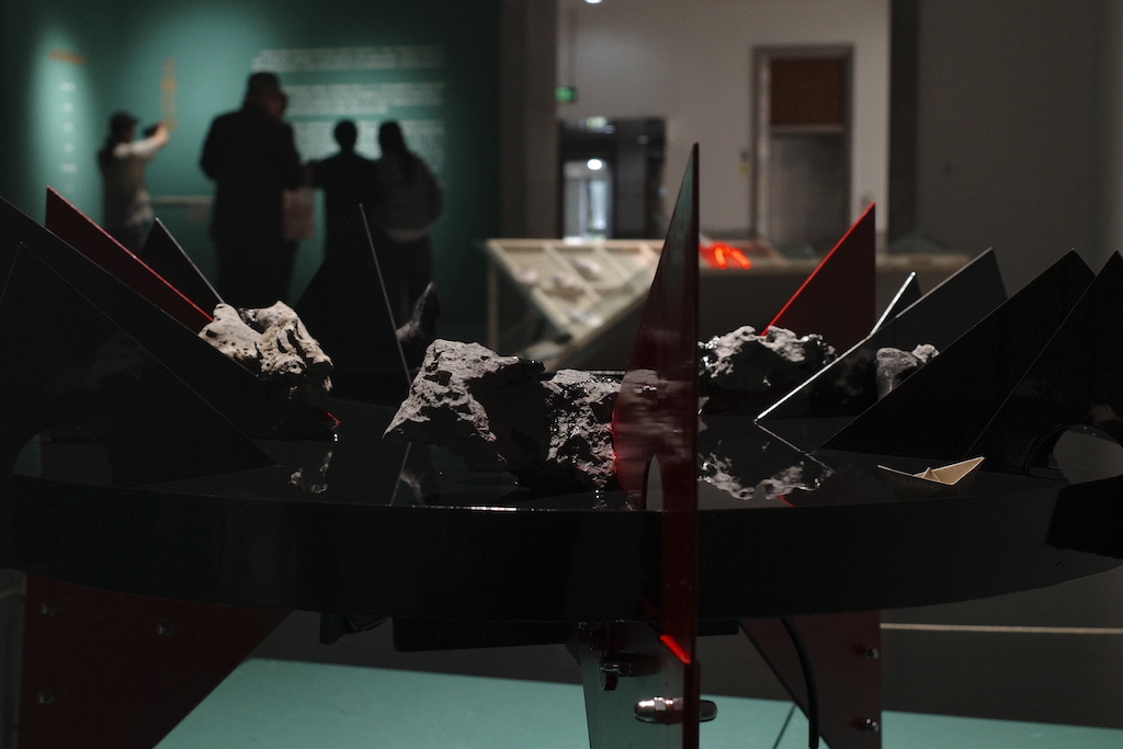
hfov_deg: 39.6
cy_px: 374
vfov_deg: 27.0
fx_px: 1560
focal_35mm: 50
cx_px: 562
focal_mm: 18.3
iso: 400
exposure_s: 1/80
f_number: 3.5
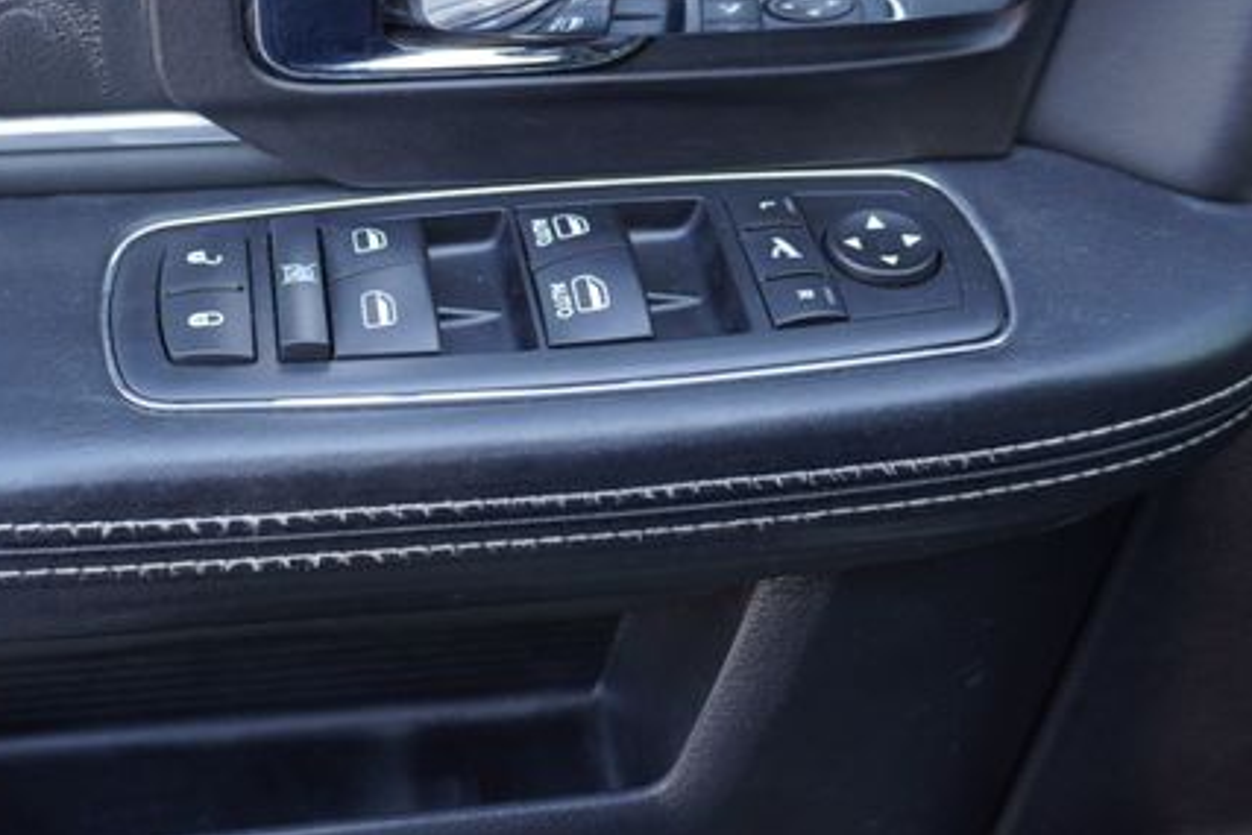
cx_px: 478
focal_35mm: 54
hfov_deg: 36.7
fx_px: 1879
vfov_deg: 24.8
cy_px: 214
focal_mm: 24
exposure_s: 1/60
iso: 400
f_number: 4.5
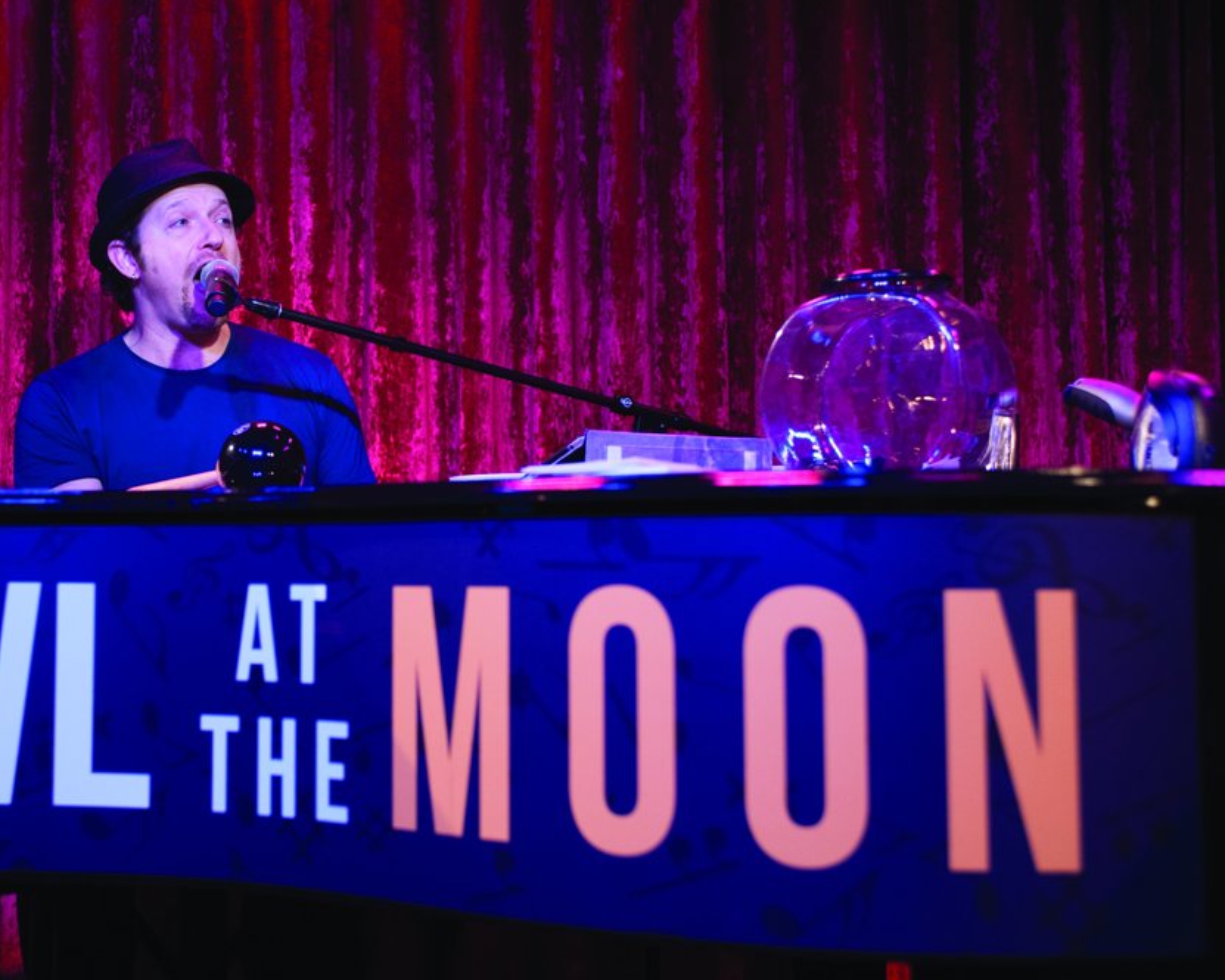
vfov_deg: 26.7
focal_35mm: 57
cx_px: 379
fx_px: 2067
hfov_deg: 32.7
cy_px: 416
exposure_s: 1/125
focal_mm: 42
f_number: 3.5
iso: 1250
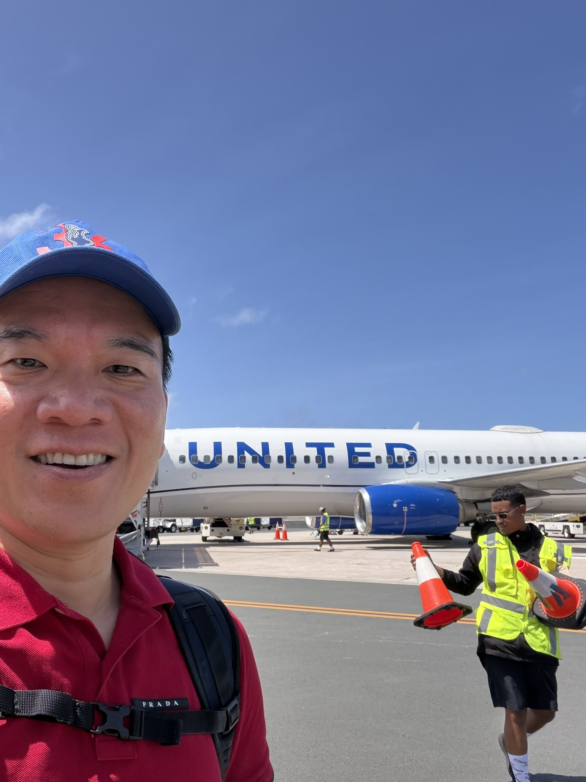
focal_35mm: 30
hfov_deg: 46.8
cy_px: 391
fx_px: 677
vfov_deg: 60.0
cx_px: 293
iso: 40
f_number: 1.9
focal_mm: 2.71
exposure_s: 1/998
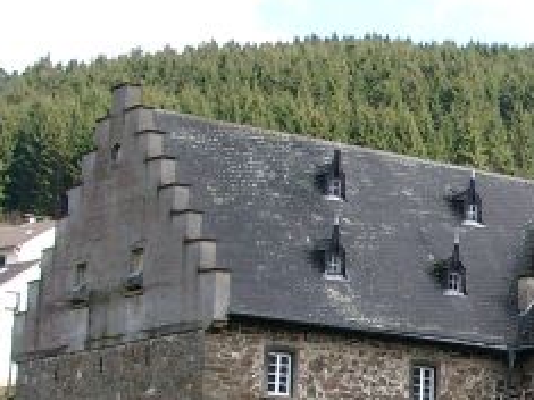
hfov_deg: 14.7
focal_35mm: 126
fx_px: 1943
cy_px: 286
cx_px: 761
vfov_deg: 11.7
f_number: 4
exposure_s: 1/211
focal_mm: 7.69
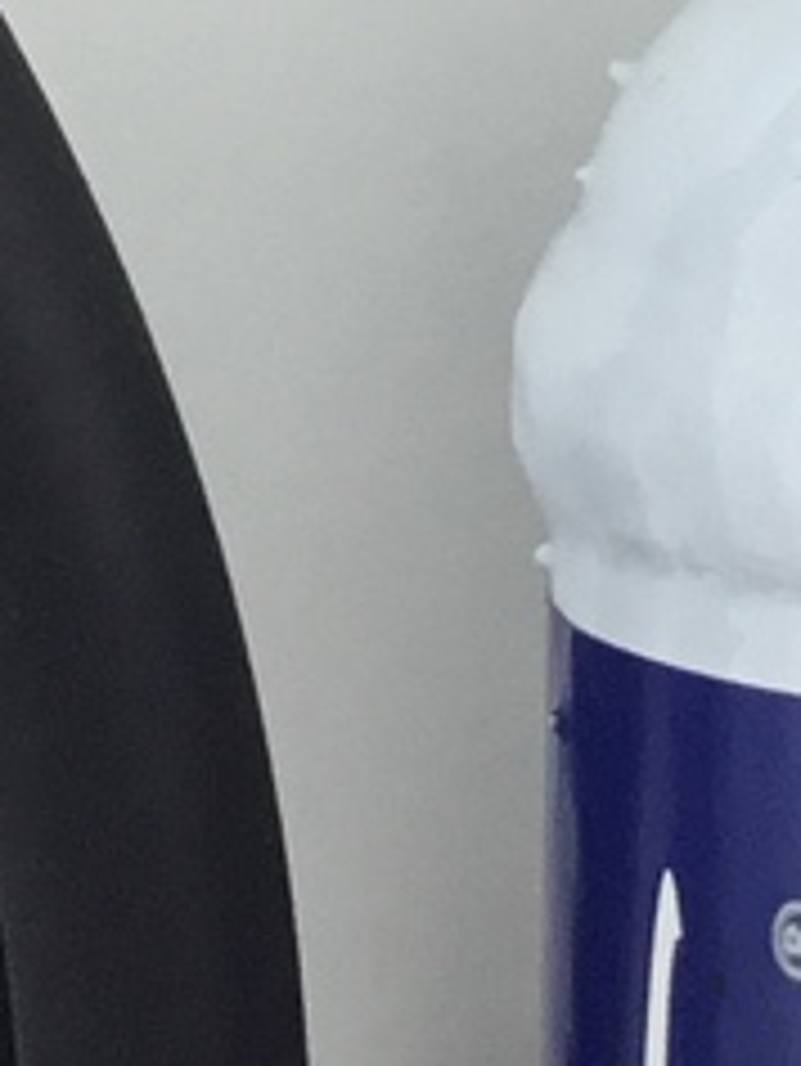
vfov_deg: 8.8
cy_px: -1192
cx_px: 1552
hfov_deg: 6.9
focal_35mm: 209
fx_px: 6442
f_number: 2.4
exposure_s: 1/100
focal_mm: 3.3
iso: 40
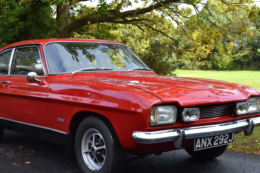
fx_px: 419
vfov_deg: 23.3
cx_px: 124
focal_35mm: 58
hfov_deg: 34.5
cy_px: 101
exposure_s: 1/125
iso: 200
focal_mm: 28
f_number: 5.6
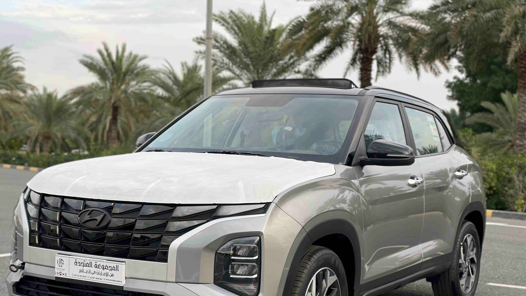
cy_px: 199
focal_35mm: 60
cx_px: 260
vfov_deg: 20.0
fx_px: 837
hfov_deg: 34.9
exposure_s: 1/148
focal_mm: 6
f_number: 2
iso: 25
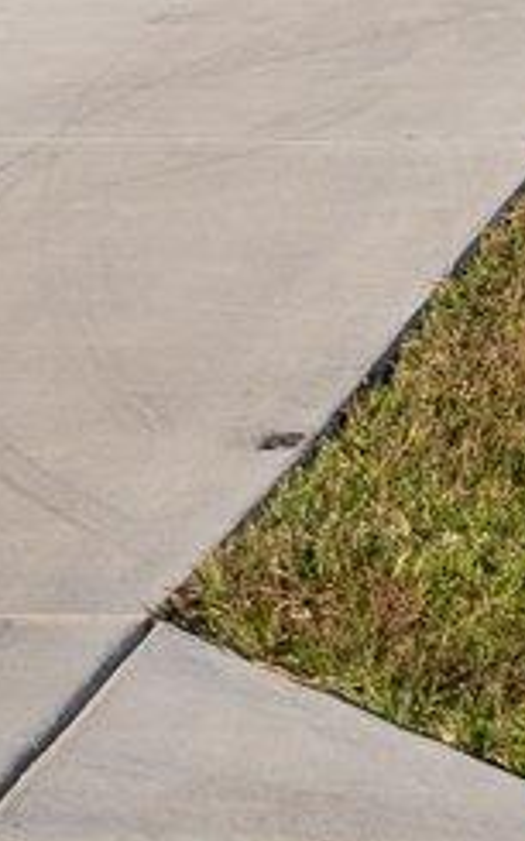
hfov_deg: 4.3
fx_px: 6826
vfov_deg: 6.6
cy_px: -1344
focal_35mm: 298
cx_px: 1345
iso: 250
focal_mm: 35
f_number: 4
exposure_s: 1/4000
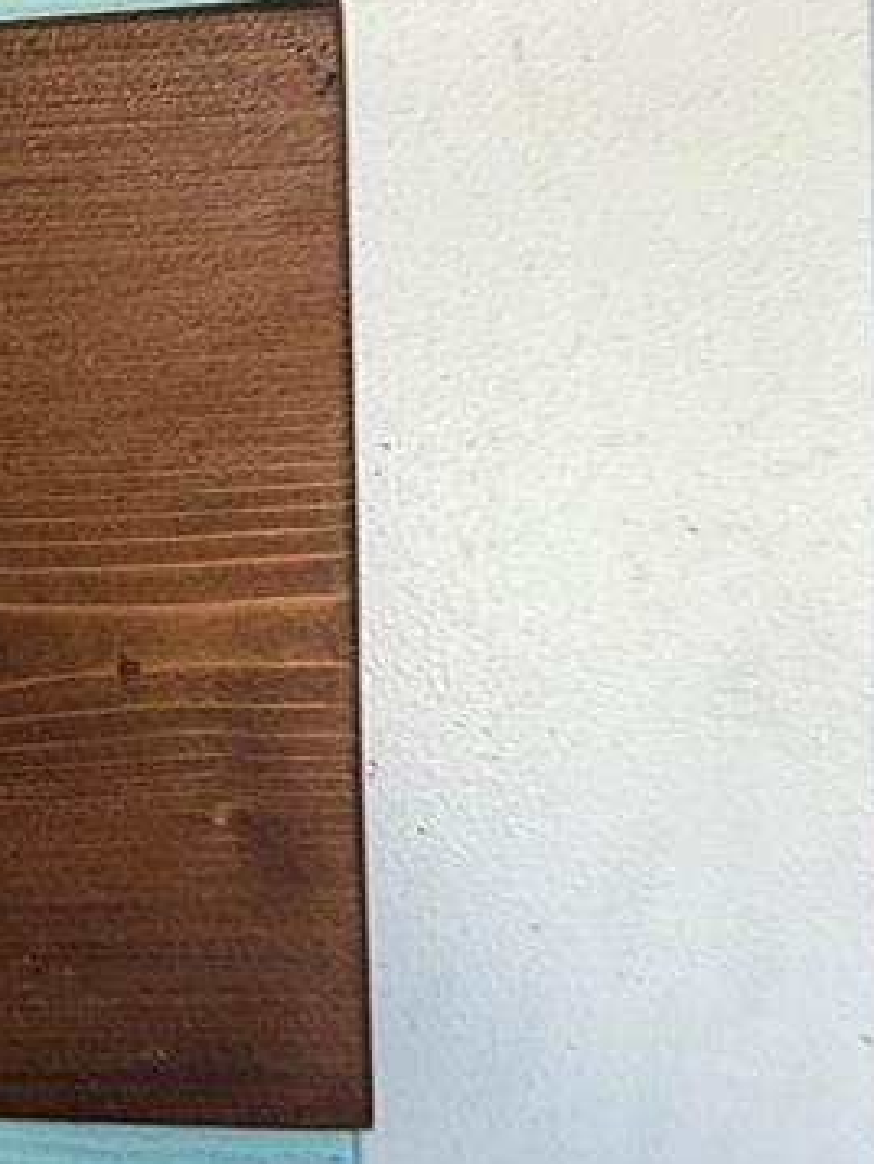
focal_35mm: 47
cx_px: -23
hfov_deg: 28.7
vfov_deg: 40.1
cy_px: 424
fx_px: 1581
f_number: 2.2
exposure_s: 1/99
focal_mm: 2.22
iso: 64
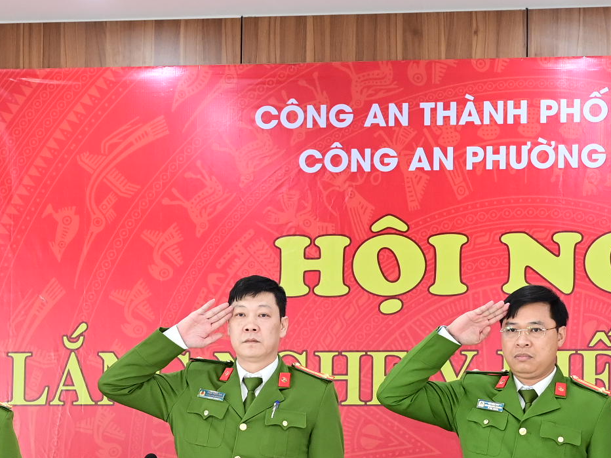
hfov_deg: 15.1
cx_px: 325
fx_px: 2312
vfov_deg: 11.2
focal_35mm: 131
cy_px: 475
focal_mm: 42
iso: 1600
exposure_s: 1/160
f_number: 4
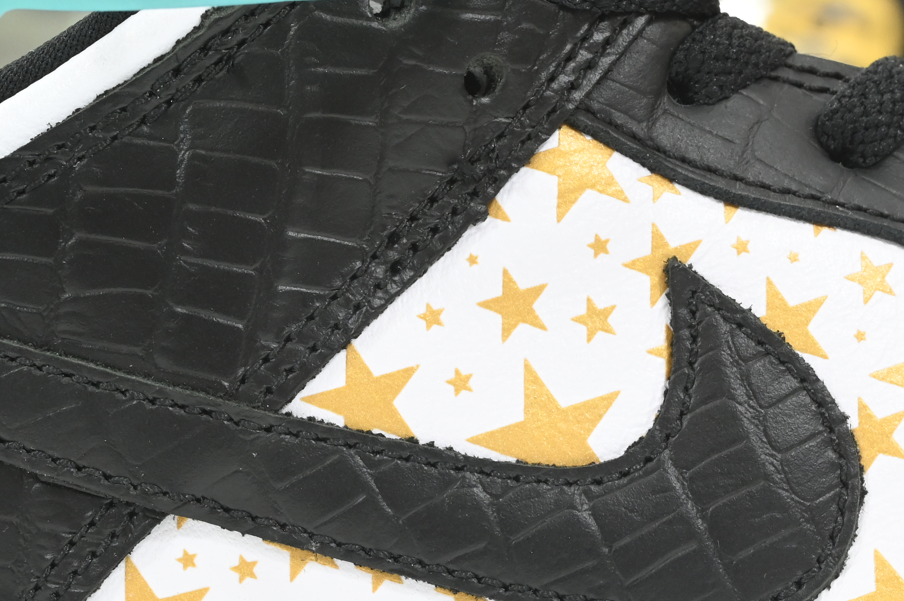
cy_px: 435
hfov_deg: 16.4
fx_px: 3137
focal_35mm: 125
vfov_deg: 10.9
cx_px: 574
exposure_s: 1/50
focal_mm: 57
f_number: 14
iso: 2000
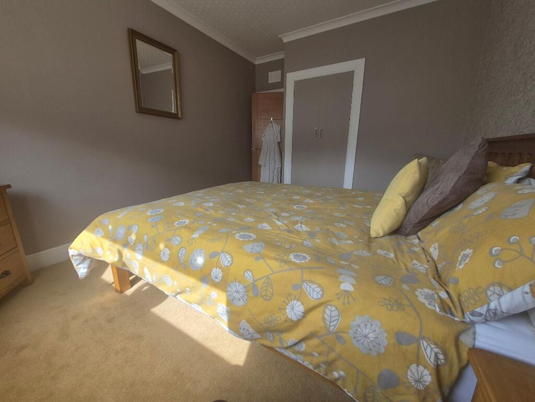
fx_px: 201
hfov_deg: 106.2
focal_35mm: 13
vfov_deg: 89.9
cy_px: 201
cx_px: 268
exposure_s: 1/191
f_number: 2.2
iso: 50
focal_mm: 1.74
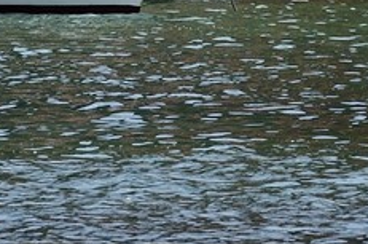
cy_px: -486
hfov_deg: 2.0
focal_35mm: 1041
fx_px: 10619
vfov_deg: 1.3
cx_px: 1074
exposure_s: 1/320
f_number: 11
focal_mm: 150
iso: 200
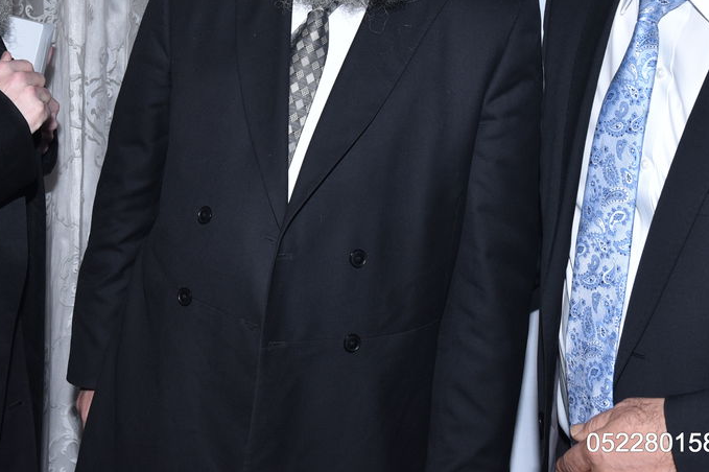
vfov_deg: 20.0
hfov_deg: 30.5
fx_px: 1299
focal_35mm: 66
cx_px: 314
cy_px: -1
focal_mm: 32
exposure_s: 1/160
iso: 400
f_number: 6.3
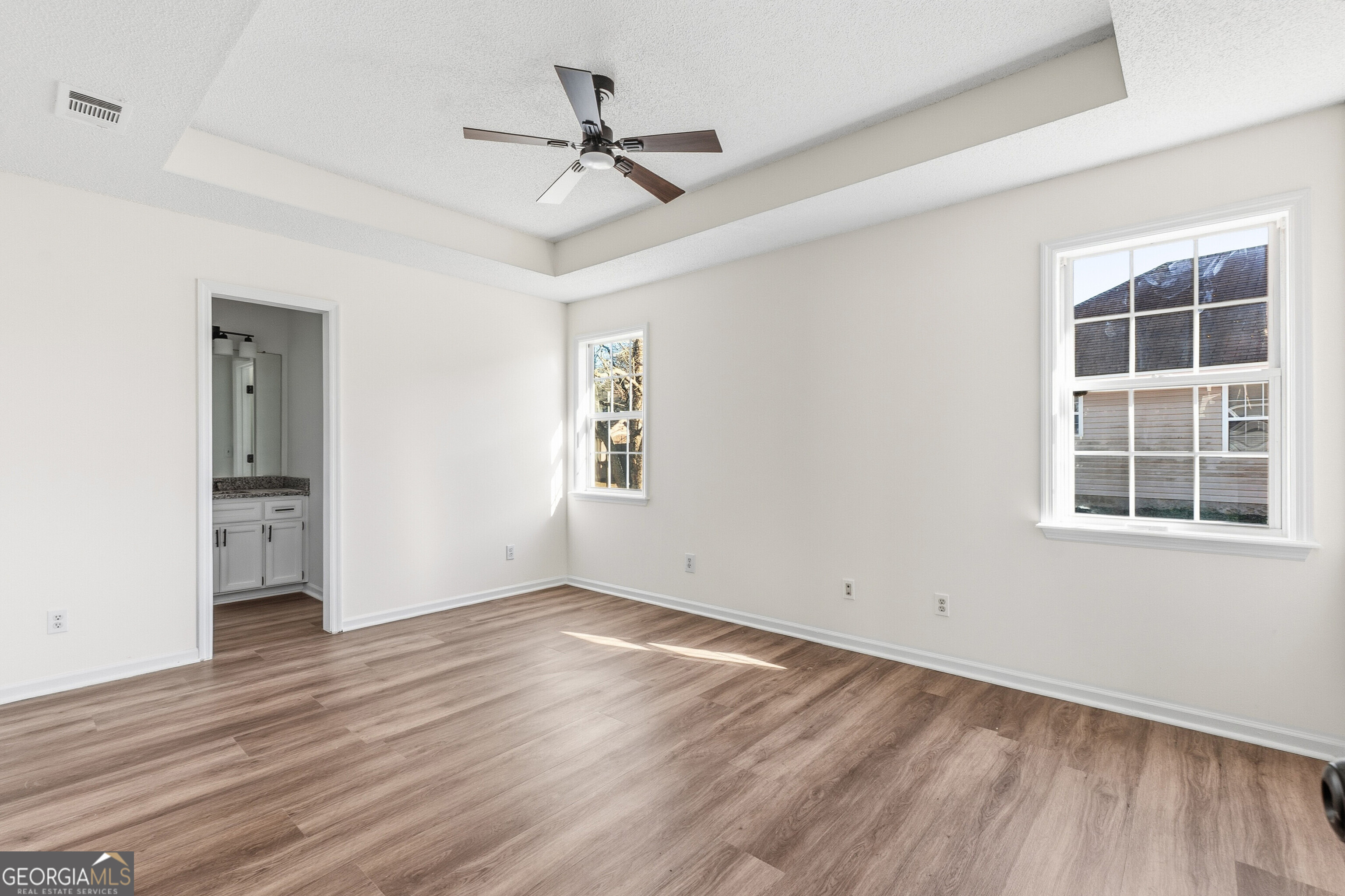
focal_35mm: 15
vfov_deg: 77.3
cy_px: 448
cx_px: 672
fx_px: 560
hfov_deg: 100.4
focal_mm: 10
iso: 100
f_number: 10
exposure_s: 1/60
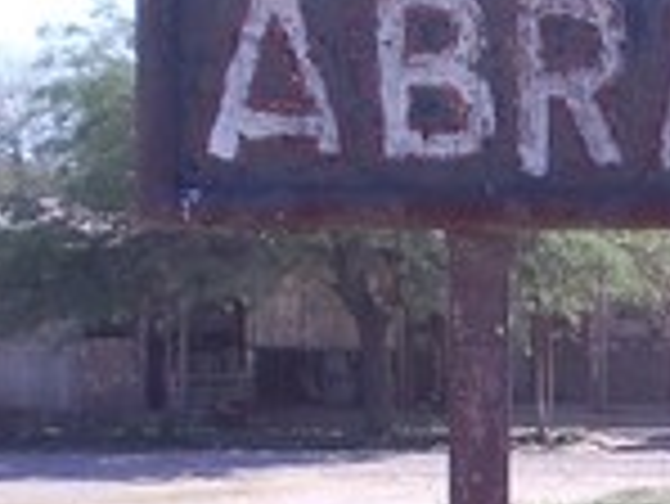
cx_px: 1039
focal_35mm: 221
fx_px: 4281
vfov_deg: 6.7
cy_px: 670
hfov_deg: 8.7
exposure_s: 1/400
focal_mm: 6.1
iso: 80
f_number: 3.3
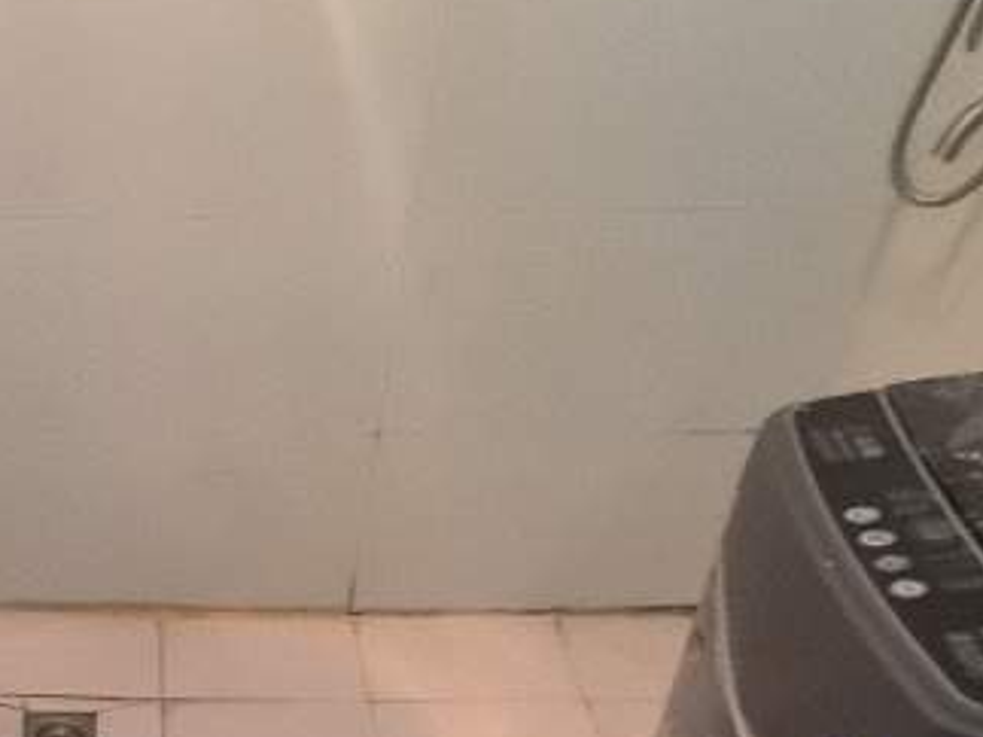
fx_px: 1476
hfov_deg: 32.0
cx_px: -131
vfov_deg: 25.4
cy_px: 868
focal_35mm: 52
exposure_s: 1/33.3
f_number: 2.2
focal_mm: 1.95
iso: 500
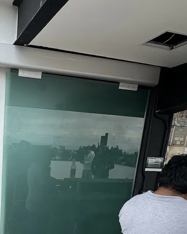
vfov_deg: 44.8
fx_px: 256
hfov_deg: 37.2
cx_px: 13
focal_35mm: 37
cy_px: 209
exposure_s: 1/619
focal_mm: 2.22
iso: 40
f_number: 2.2
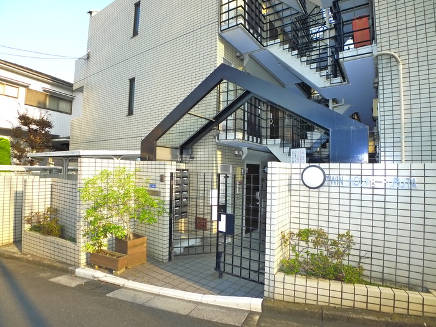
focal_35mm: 24
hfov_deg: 71.6
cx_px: 218
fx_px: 302
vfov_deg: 56.8
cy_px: 164
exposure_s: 1/320
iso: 400
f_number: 2.8
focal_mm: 5.1
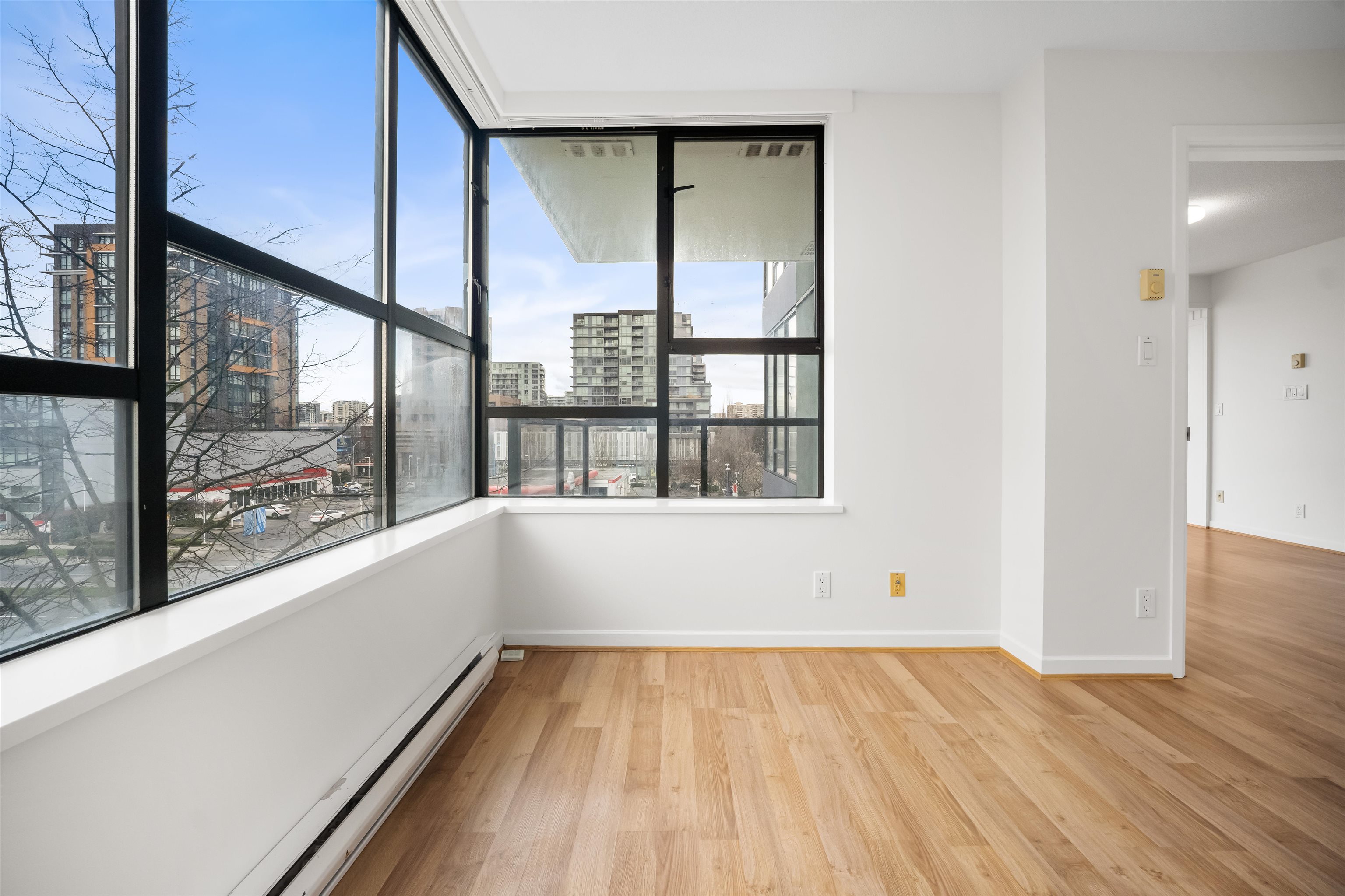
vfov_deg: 83.3
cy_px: 448
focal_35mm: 14
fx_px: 504
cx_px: 672
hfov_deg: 106.3
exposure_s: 1/15
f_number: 9
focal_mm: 9
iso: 250
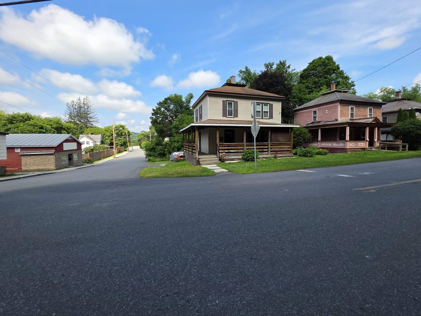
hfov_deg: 101.9
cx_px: 226
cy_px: 148
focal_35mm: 14
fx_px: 170
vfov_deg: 85.6
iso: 64
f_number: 1.9
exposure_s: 1/2000
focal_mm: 2.2
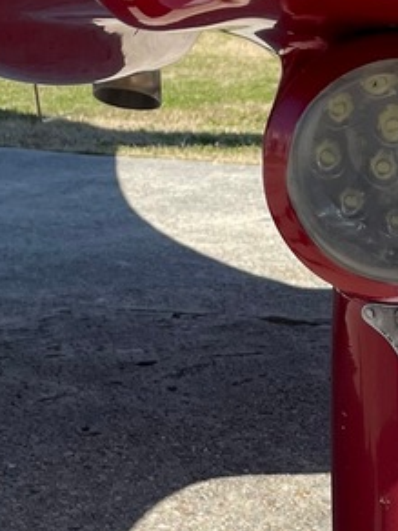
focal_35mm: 95
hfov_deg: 15.2
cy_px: 365
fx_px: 1456
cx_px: 413
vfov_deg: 20.6
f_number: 1.6
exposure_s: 1/2506
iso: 32
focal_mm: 4.2
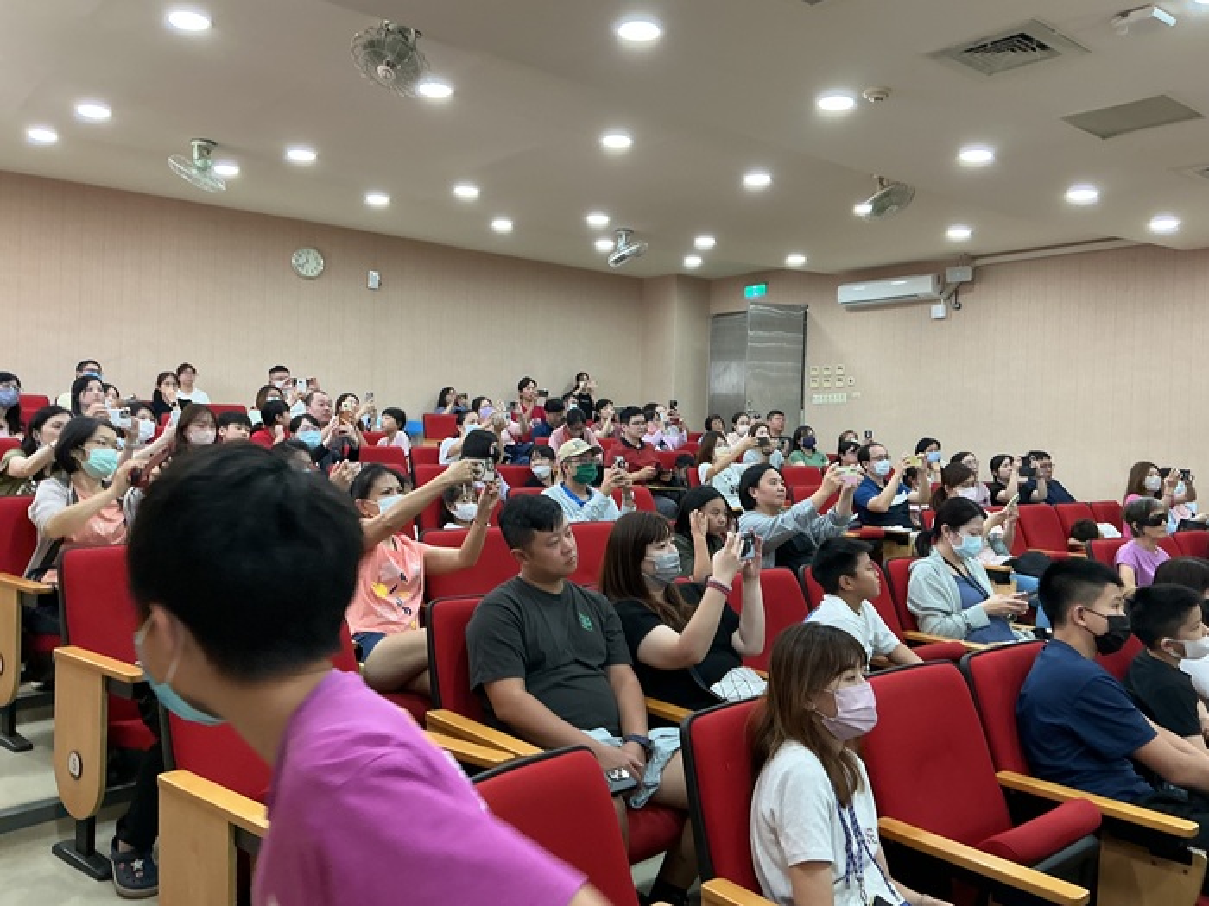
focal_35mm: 29
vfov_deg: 48.2
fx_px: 1013
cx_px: 604
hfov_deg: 61.7
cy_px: 453
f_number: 1.8
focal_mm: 3
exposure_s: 1/60
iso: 125
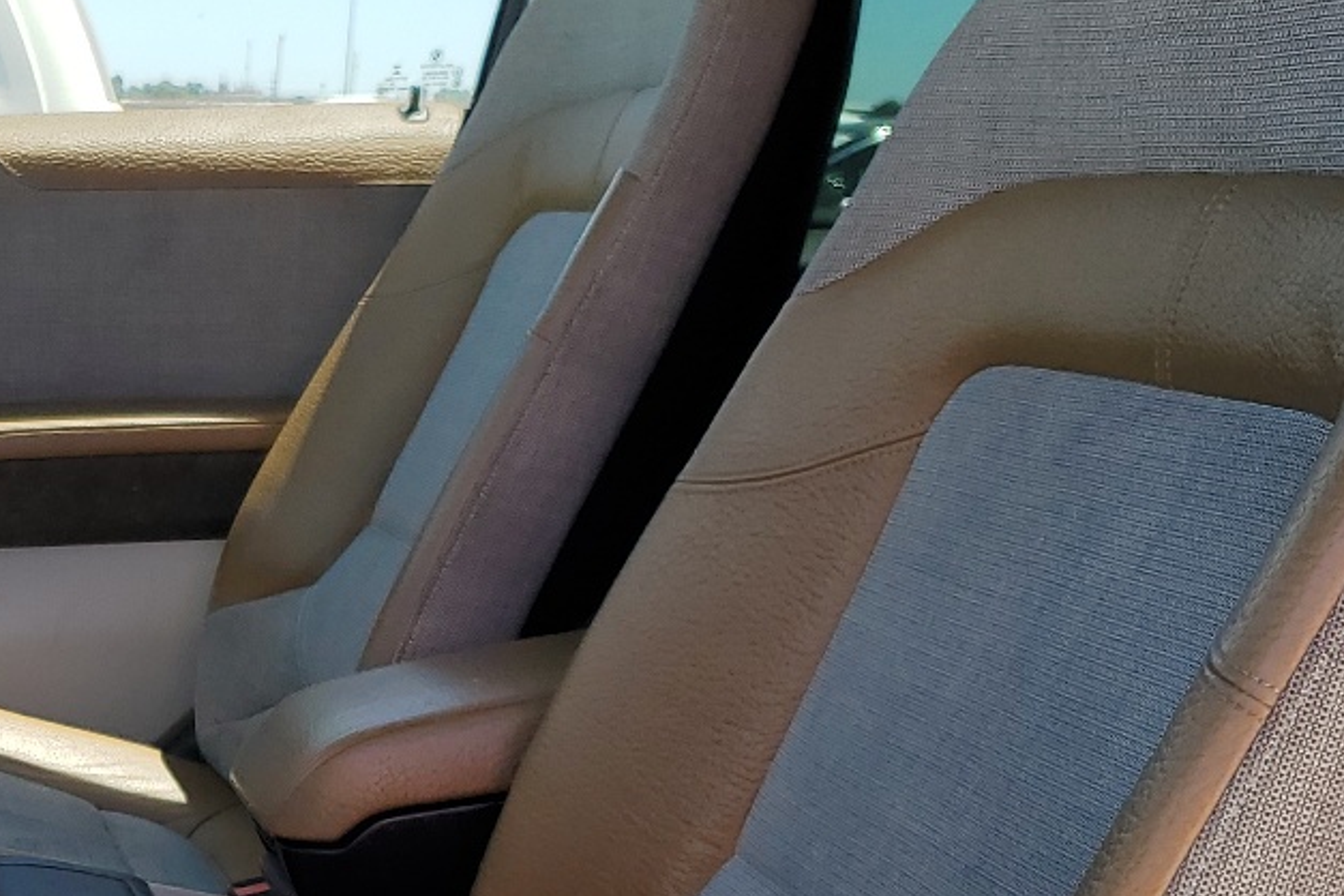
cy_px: 750
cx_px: -94
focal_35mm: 69
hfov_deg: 27.1
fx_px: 2576
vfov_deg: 19.5
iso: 50
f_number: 1.5
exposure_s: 1/556
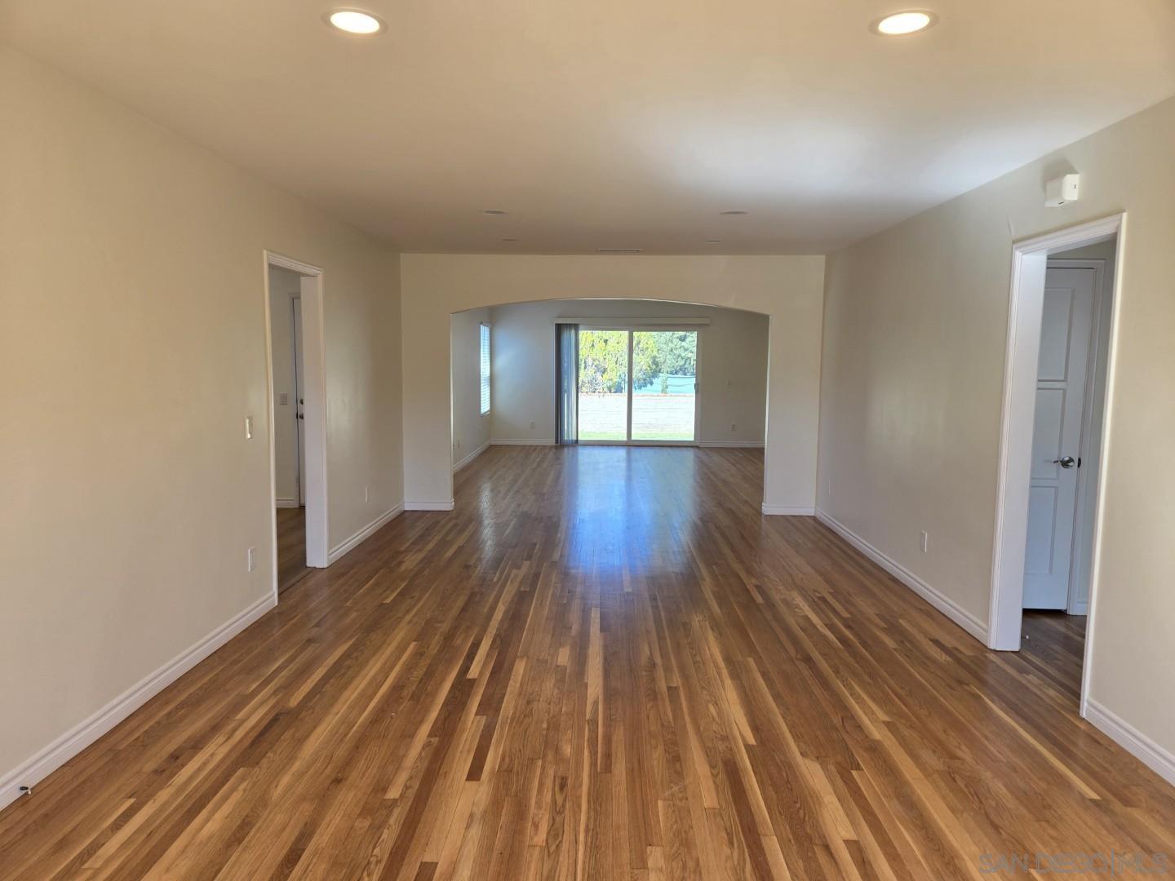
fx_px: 781
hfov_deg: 73.9
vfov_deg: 58.9
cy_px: 440
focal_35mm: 23
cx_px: 588
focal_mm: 5.4
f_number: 1.8
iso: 40
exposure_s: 1/180
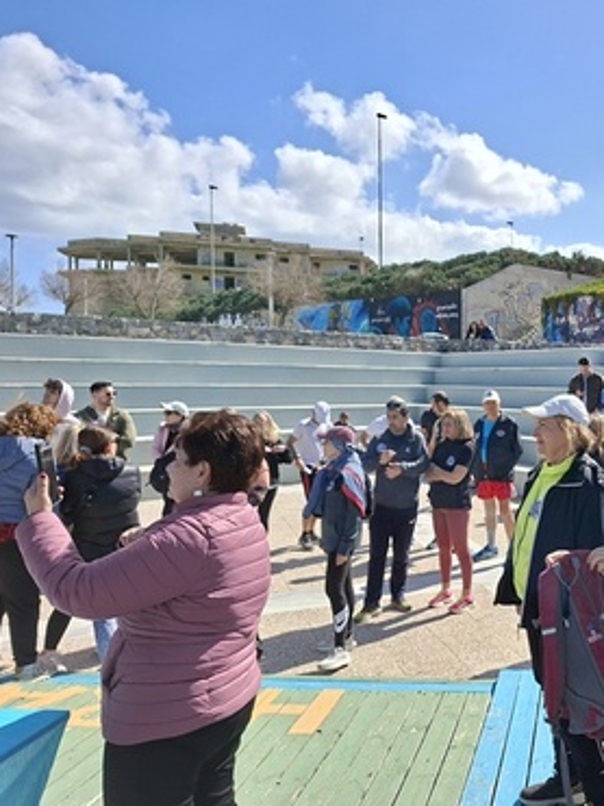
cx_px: 539
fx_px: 722
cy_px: 403
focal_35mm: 31
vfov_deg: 58.4
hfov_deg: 41.9
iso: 50
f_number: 1.8
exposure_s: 1/2037
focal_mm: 5.54
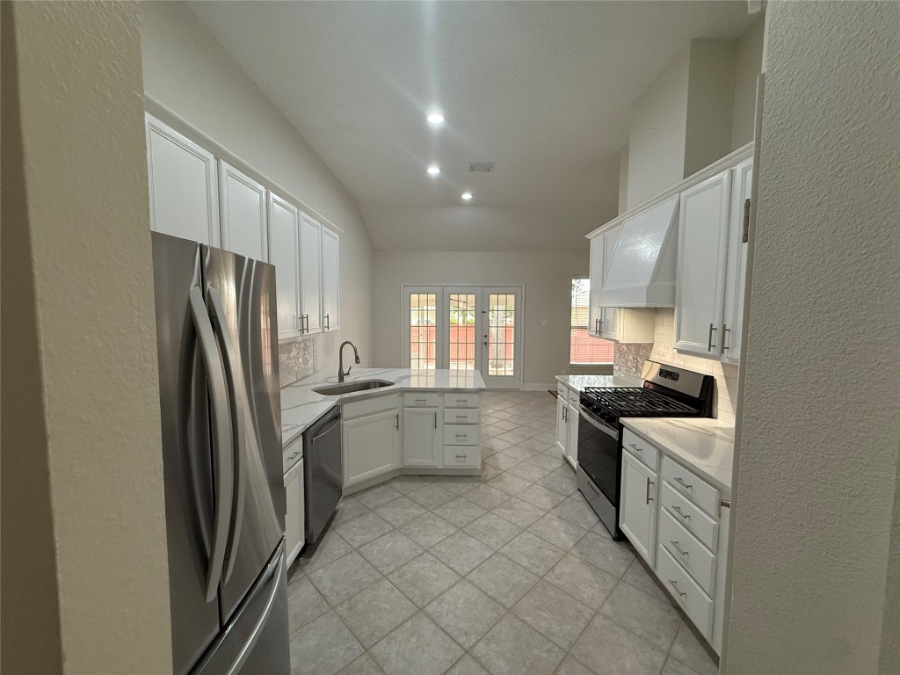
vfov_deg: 85.7
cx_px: 450
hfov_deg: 102.1
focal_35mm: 14
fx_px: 364
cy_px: 338
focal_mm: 2.22
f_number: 2.2
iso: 320
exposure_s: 1/120
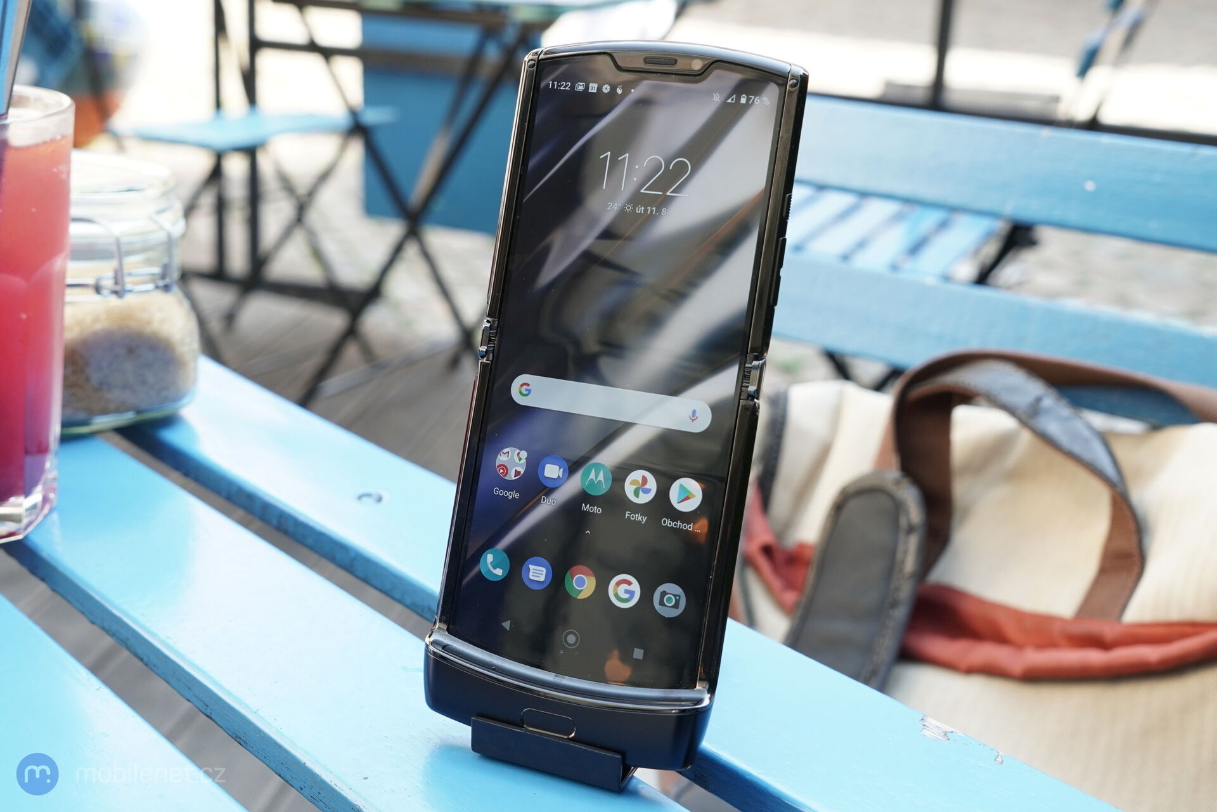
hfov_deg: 53.1
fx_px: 1217
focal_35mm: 36
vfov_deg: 36.9
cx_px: 608
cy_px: 406
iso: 640
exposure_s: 1/160
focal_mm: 36
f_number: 7.1
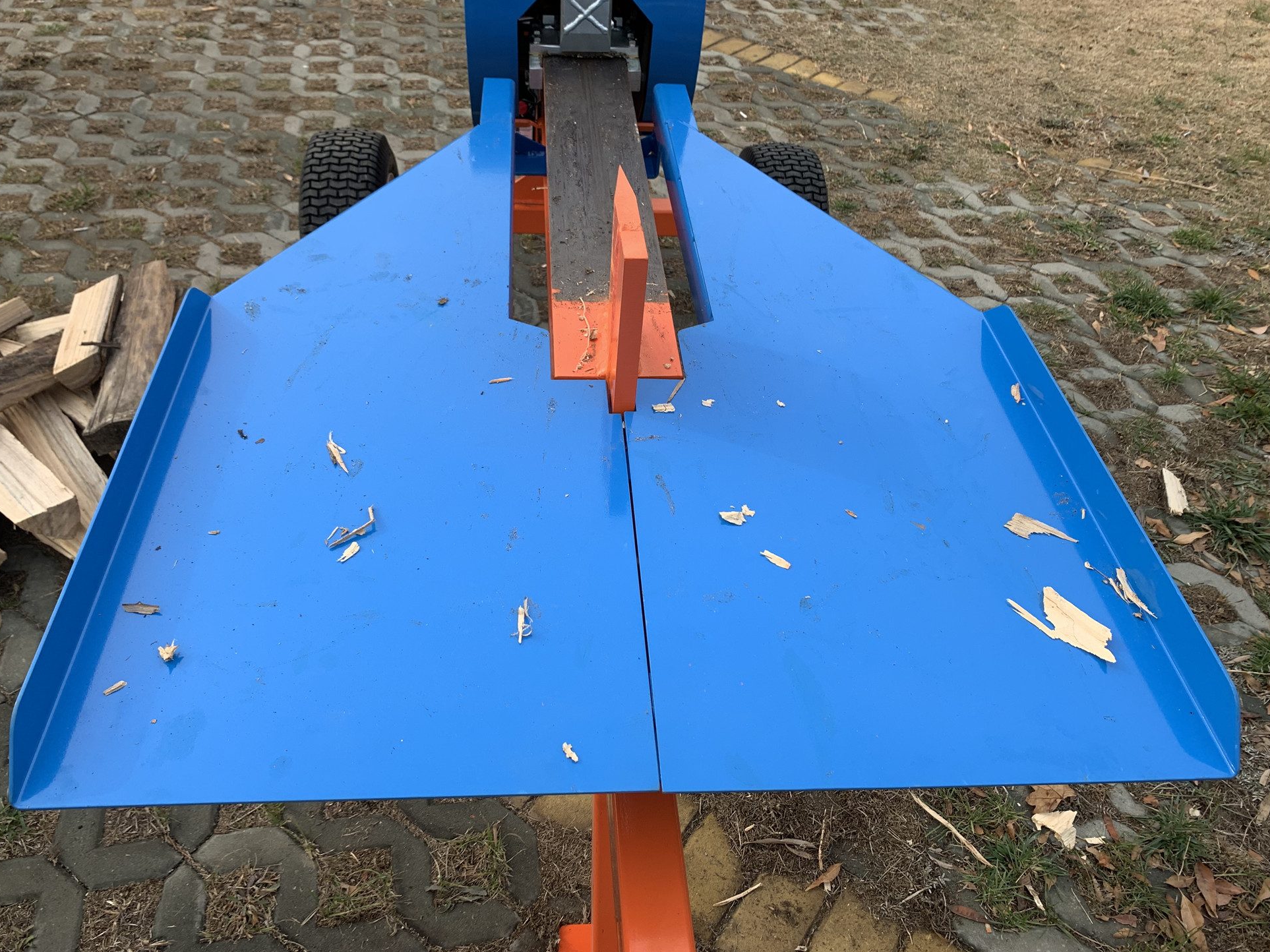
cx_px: 620
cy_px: 484
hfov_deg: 65.3
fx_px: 990
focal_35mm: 27
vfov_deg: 51.3
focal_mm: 4.25
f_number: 1.8
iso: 25
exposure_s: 1/1136
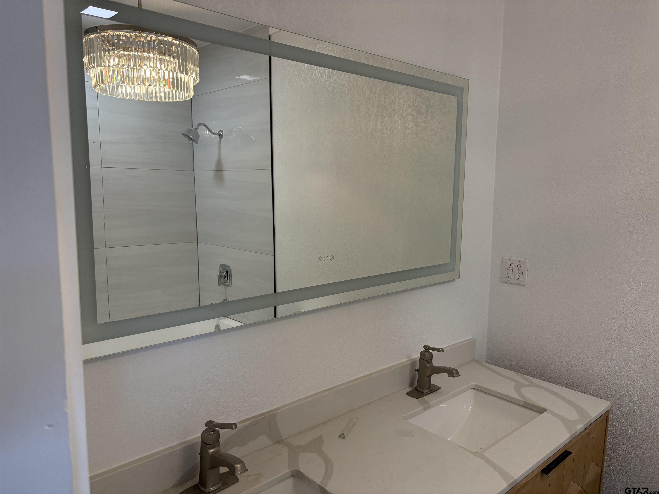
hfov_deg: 67.3
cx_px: 330
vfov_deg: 53.1
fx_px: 495
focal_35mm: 26
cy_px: 247
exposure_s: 1/120
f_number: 1.6
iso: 125
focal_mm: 5.96
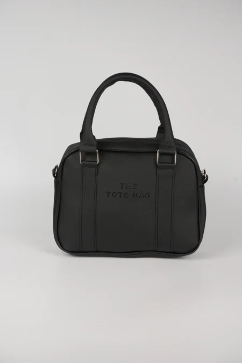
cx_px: 121
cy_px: 182
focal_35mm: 75
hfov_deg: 18.2
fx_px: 756
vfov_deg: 27.0
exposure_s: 1/10
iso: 160
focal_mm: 50
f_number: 11
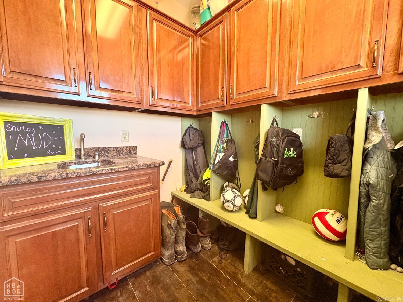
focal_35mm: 14
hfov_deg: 102.1
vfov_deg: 85.7
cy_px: 151
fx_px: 163
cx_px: 202
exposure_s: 1/60
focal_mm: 2.22
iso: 400
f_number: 2.2
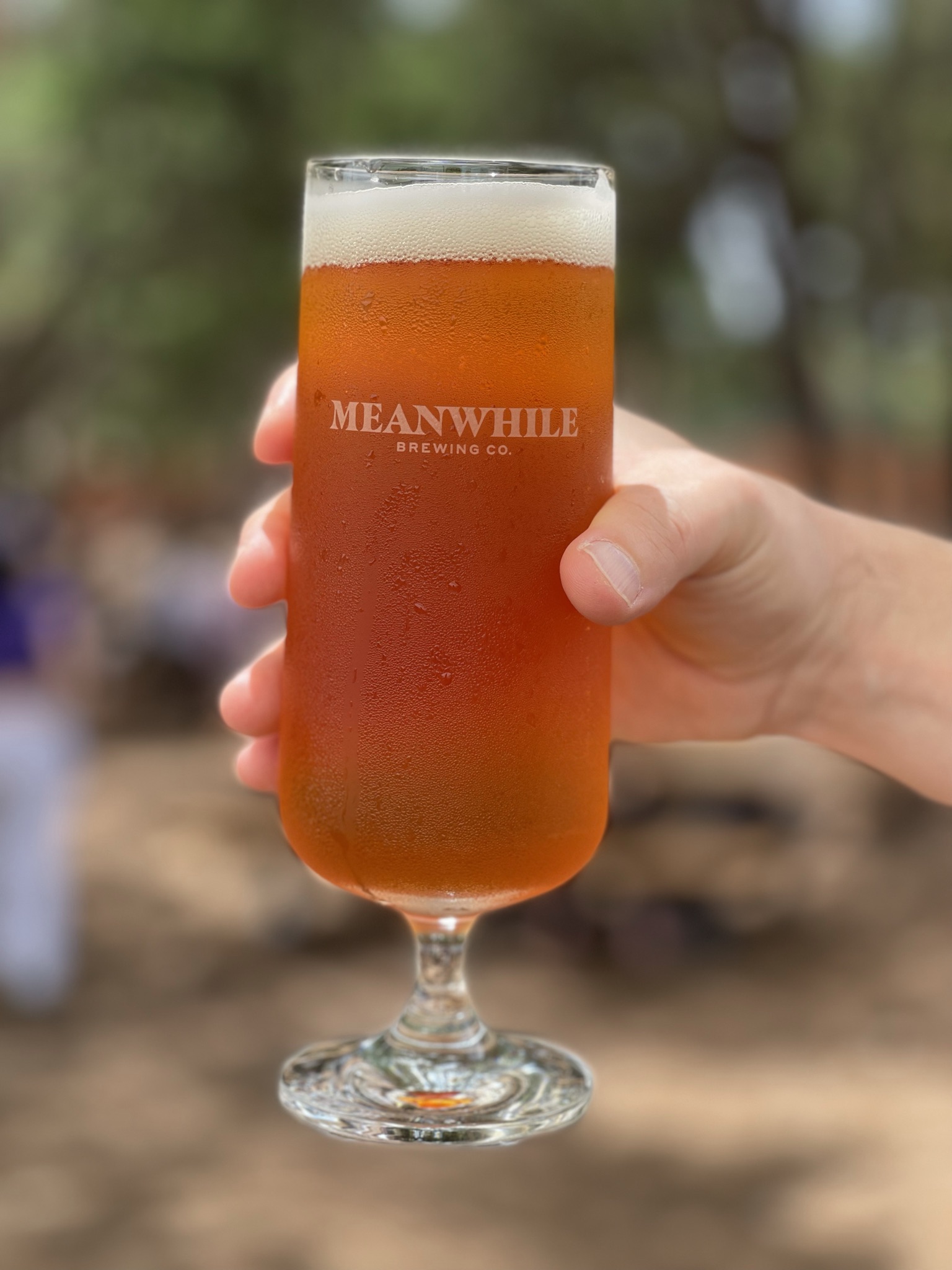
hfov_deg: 22.9
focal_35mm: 64
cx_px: 476
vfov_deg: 30.3
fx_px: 2347
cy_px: 635
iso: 20
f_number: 2.2
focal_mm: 7.5
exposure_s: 1/230
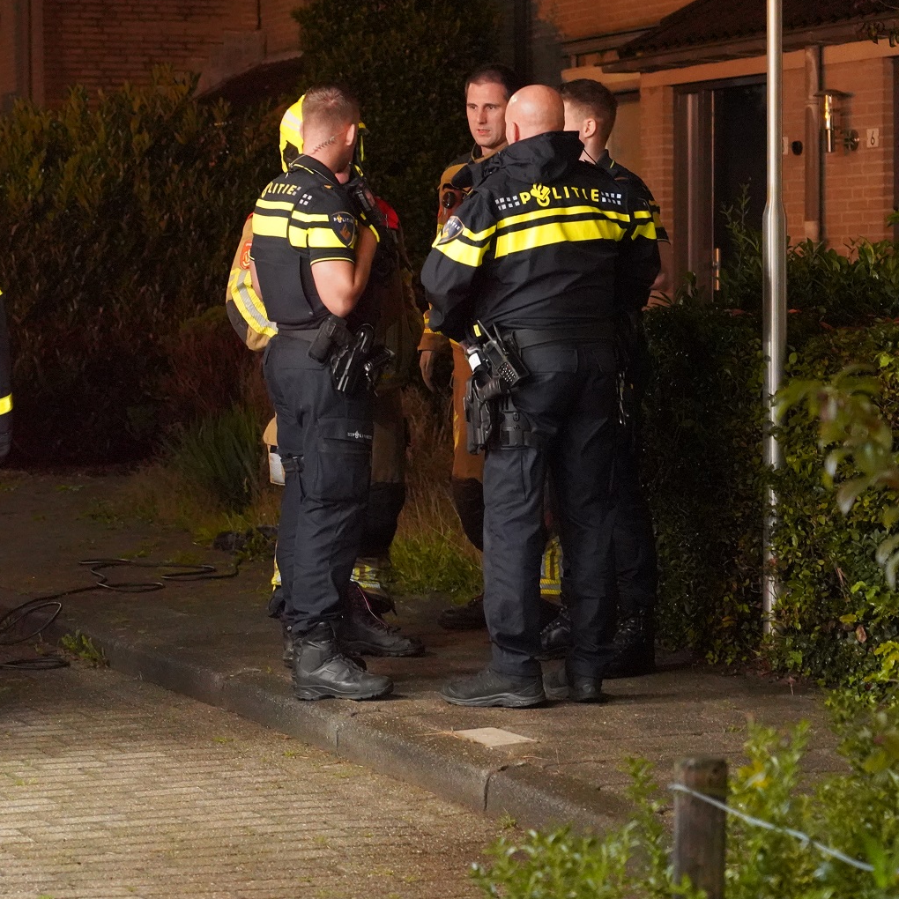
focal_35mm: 104
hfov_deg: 16.5
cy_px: 383
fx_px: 3056
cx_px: 112
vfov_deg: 16.7
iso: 12800
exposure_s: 1/50
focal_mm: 65
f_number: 4
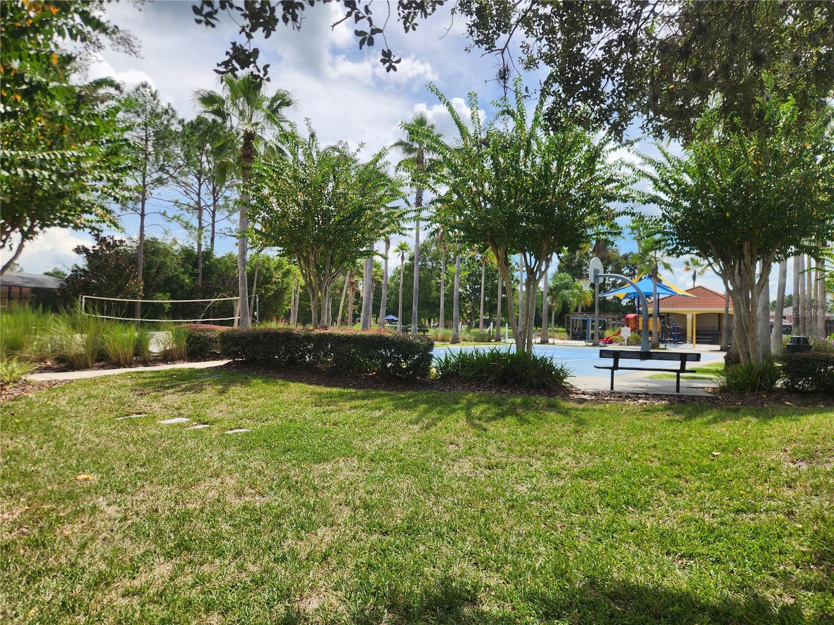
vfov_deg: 58.9
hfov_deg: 73.9
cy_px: 312
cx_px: 417
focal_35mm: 23
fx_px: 554
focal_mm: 5.4
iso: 20
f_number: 1.8
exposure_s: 1/1441
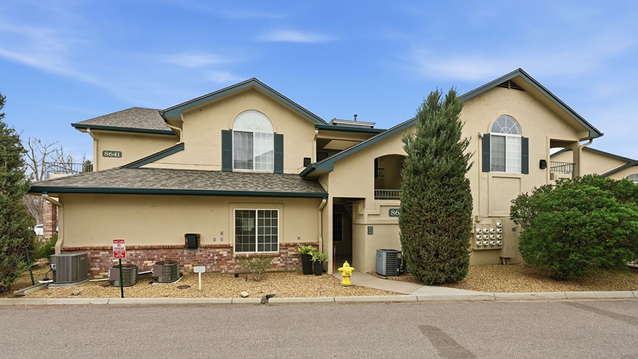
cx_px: 315
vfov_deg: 66.2
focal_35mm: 16
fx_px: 271
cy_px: 222
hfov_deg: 99.4
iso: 400
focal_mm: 14
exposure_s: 1/2000
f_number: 8
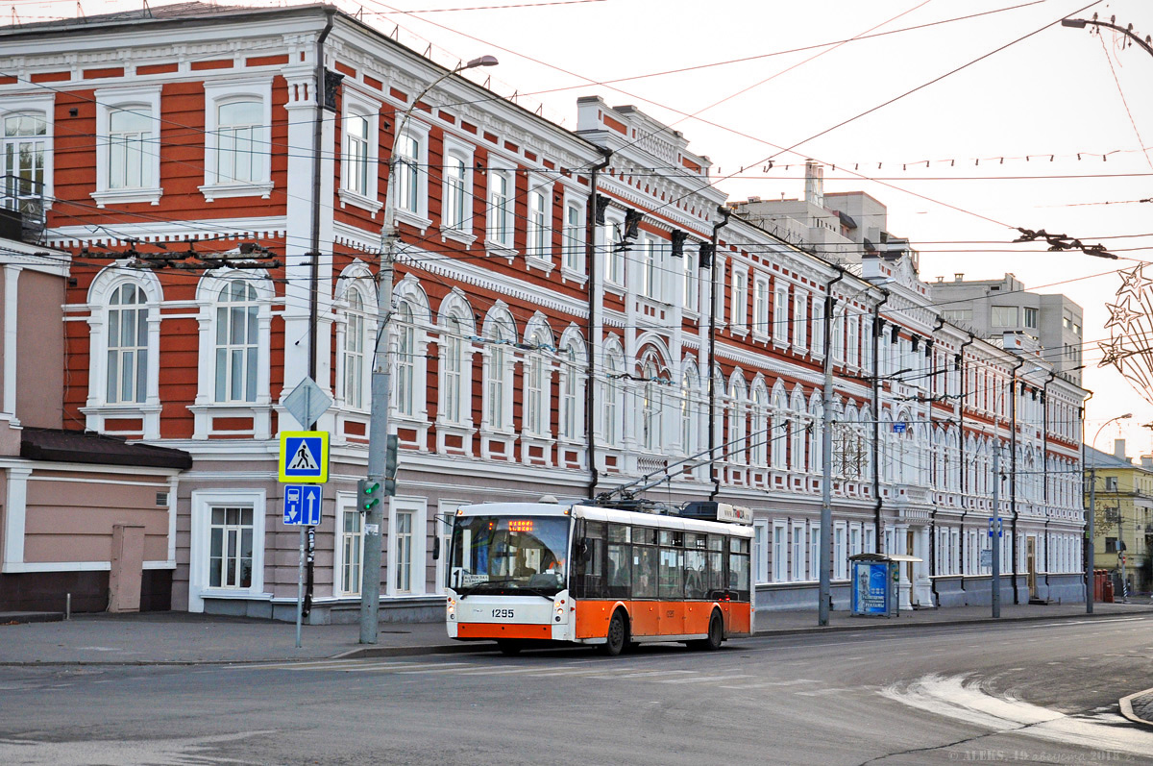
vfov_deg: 23.7
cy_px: 383
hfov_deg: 35.1
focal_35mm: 57
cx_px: 576
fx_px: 1823
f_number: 5
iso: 400
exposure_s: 1/200
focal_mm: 38
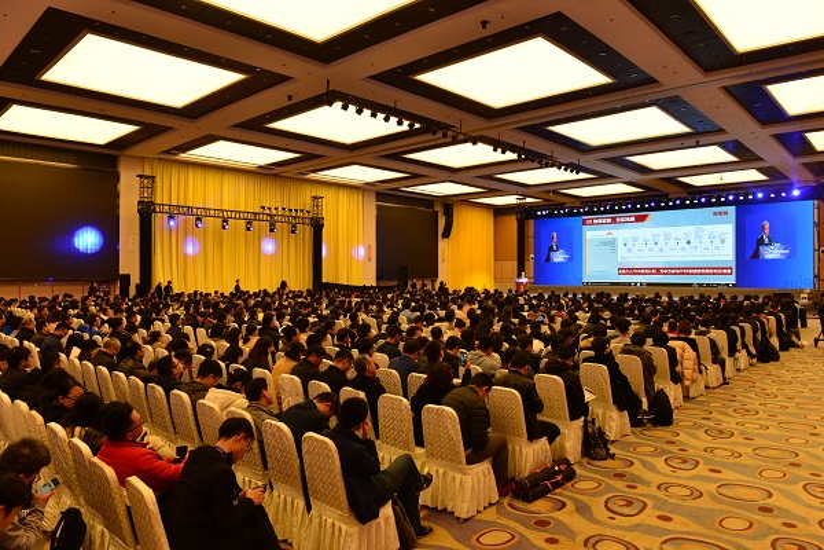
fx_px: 549
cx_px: 412
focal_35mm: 24
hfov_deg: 73.7
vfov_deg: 53.1
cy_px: 275
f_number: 8
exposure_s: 1/80
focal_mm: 24
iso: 1250
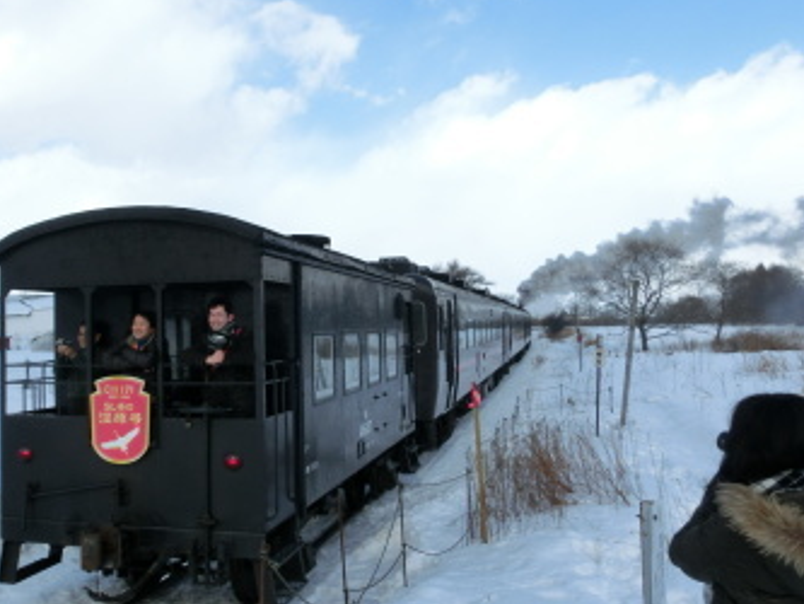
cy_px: 284
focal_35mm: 36
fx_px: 836
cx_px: 287
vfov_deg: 39.7
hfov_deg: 50.7
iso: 80
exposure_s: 1/200
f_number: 7.9
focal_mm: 4.24
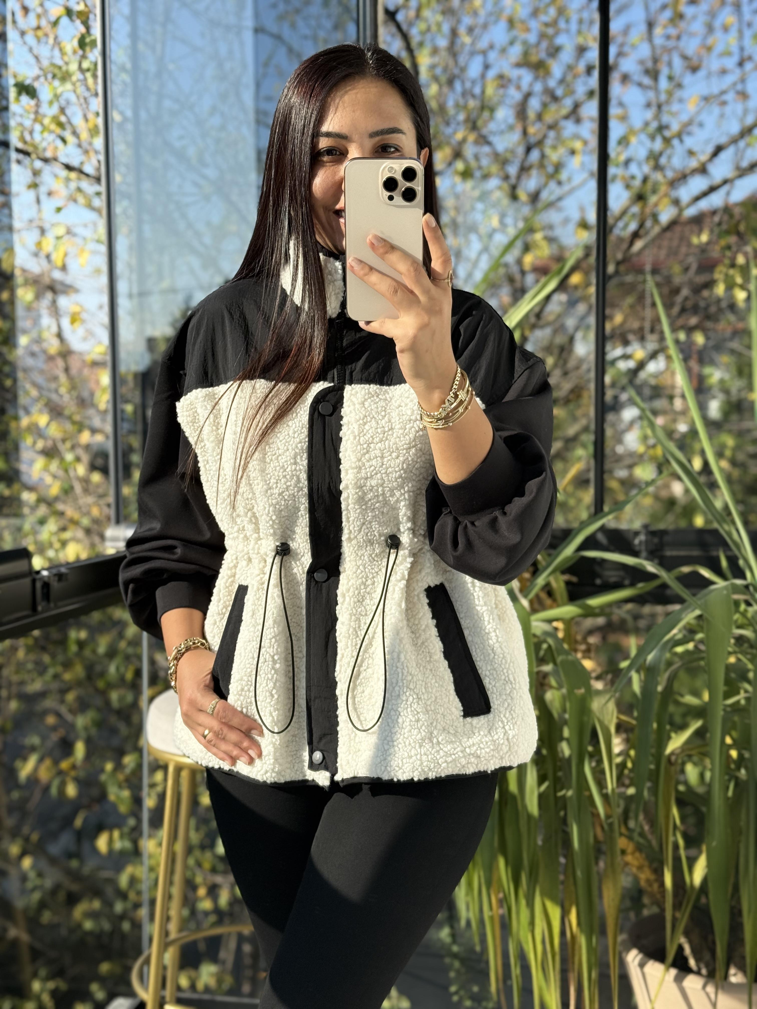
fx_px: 1400
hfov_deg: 30.3
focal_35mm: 48
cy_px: 504
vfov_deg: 39.7
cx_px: 378
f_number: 1.78
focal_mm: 6.76
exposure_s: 1/1377
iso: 64
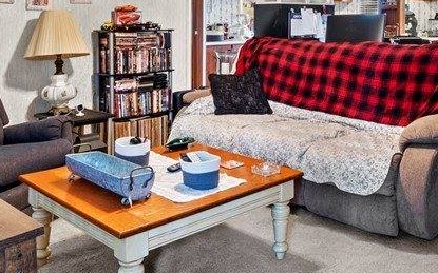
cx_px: 310
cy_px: 20
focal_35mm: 40
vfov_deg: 30.4
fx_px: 477
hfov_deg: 48.0
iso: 400
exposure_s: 10
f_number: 11
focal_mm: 10
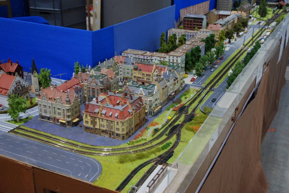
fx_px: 337
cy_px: 96
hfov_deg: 46.4
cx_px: 144
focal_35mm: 42
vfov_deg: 32.0
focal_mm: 28
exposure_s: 1/15
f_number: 4.2
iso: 400
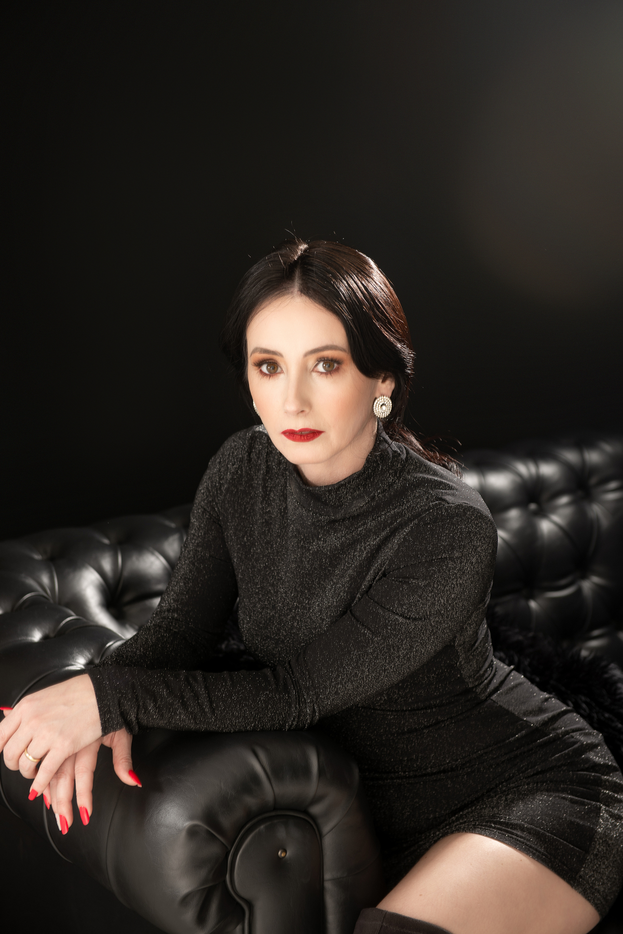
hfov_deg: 19.5
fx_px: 1816
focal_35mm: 70
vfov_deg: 28.8
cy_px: 467
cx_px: 312
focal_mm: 70
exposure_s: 1/60
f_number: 4.5
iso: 100
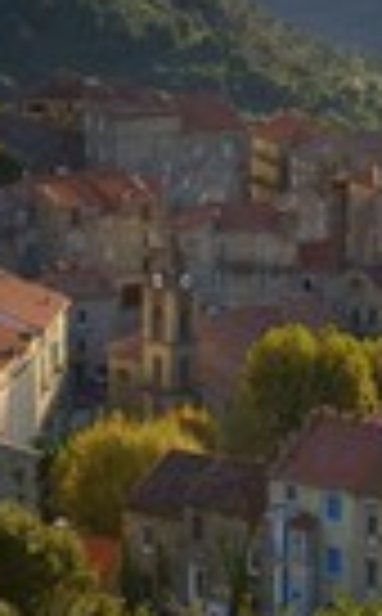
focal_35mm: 163
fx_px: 2729
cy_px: 216
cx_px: 301
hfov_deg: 8.0
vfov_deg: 12.9
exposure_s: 1/250
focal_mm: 52
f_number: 10
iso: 200
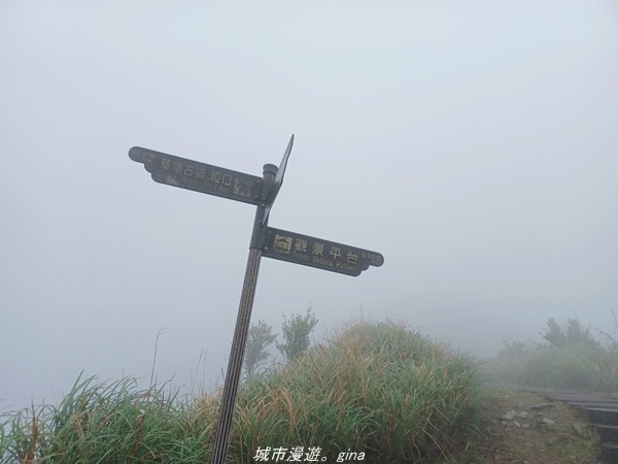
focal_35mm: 25
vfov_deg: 54.9
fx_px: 446
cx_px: 309
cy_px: 232
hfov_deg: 69.4
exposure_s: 1/119
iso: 40
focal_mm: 4.6
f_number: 1.8
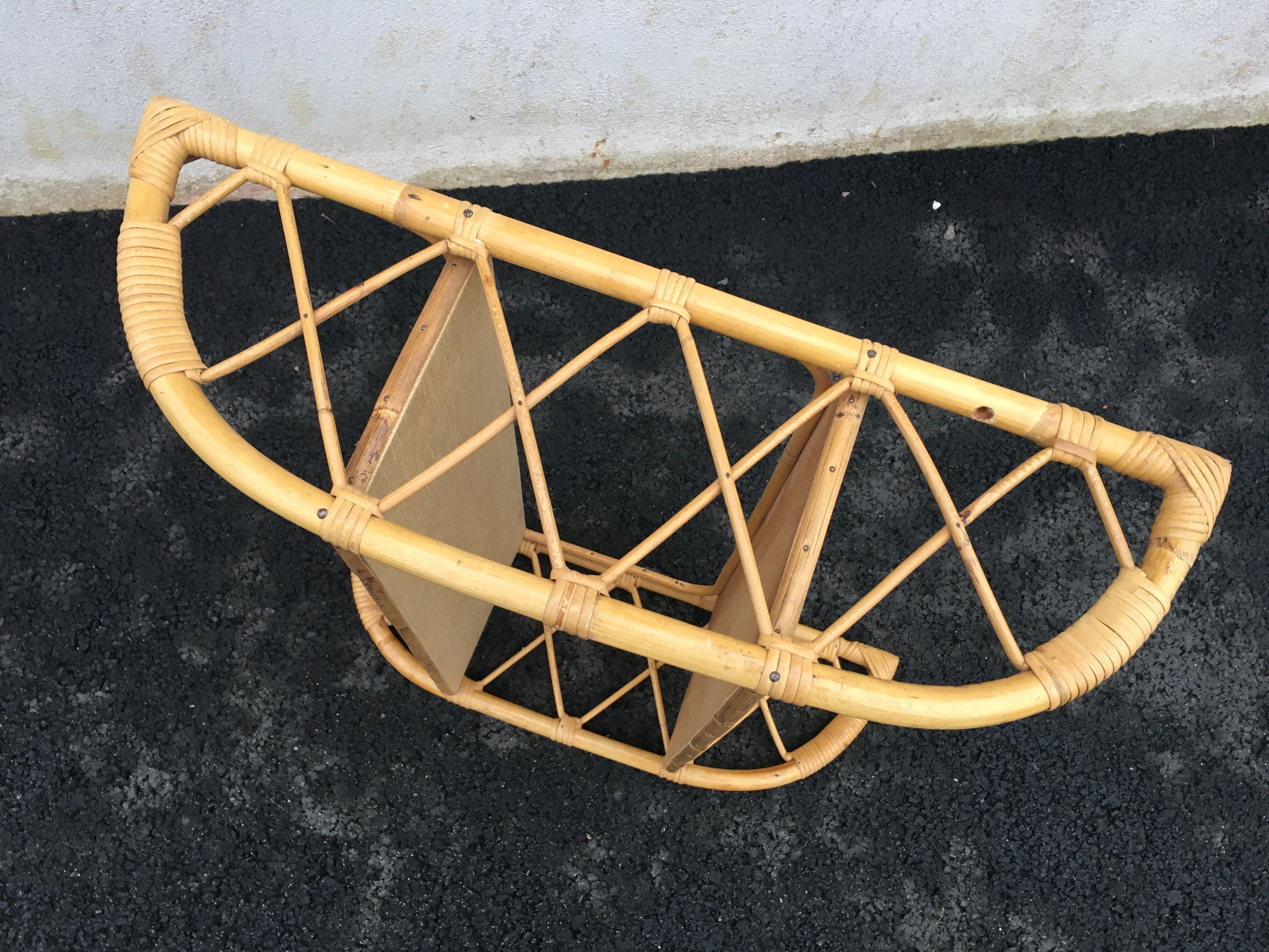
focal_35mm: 29
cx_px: 634
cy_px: 476
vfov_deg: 48.2
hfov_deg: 61.7
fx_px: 1063
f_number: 2.2
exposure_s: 1/33
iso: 40
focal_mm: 4.15
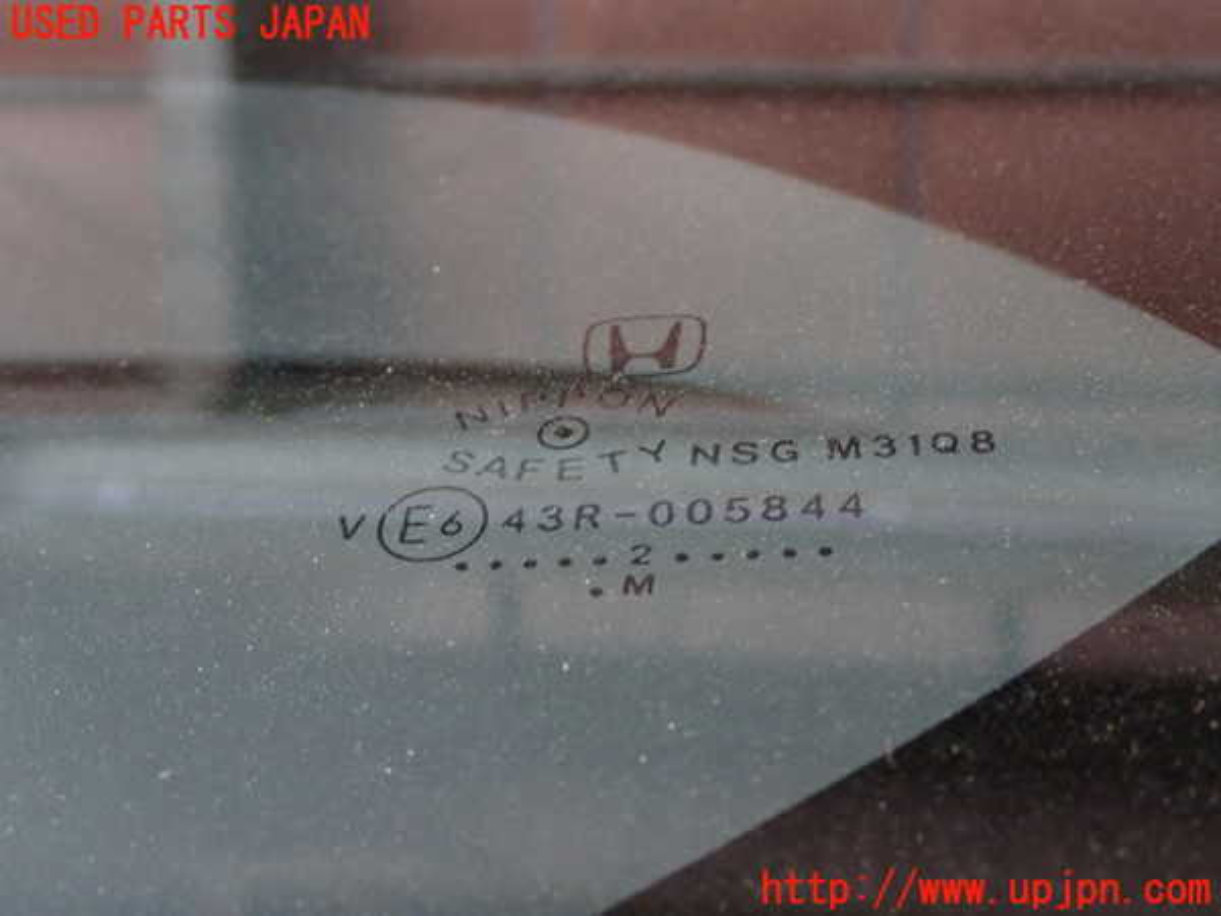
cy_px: 458
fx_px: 1905
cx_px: 610
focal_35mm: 54
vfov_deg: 27.0
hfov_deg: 35.5
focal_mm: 9.65
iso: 800
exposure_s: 1/13
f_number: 3.3
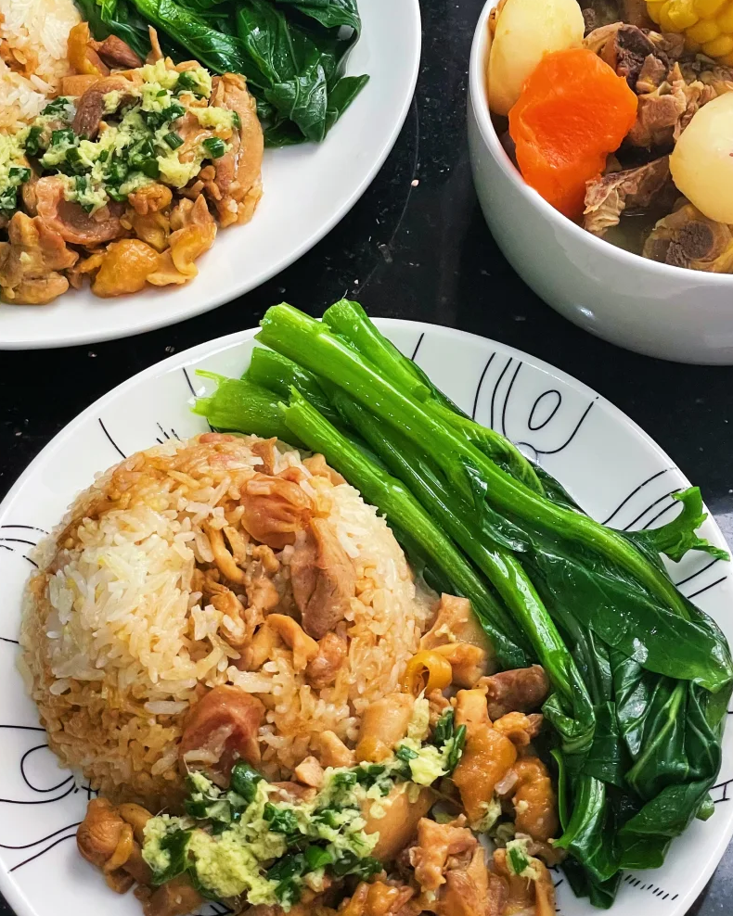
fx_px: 2007
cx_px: 287
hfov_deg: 20.7
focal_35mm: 74
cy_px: 398
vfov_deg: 25.7
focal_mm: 6
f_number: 2
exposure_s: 1/99
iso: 160
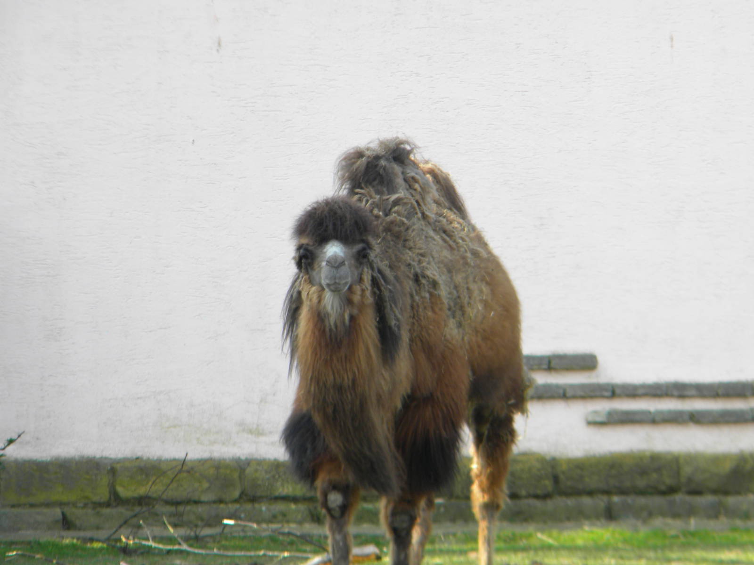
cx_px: 377
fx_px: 6055
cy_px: 282
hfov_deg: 7.1
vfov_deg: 5.3
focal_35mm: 278
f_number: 5.4
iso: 80
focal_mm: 50.4
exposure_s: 1/102
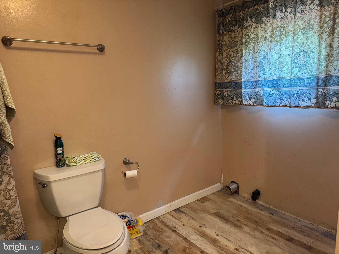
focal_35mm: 24
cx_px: 170
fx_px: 235
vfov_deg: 56.8
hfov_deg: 71.6
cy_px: 127
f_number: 1.78
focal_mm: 6.76
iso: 500
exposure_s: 1/60
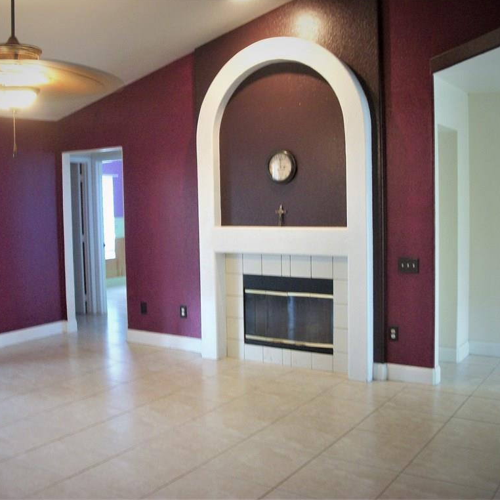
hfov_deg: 43.8
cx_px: 222
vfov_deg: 43.9
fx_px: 621
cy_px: 249
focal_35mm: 38
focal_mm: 5.7
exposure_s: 1/8
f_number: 2.9
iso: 250
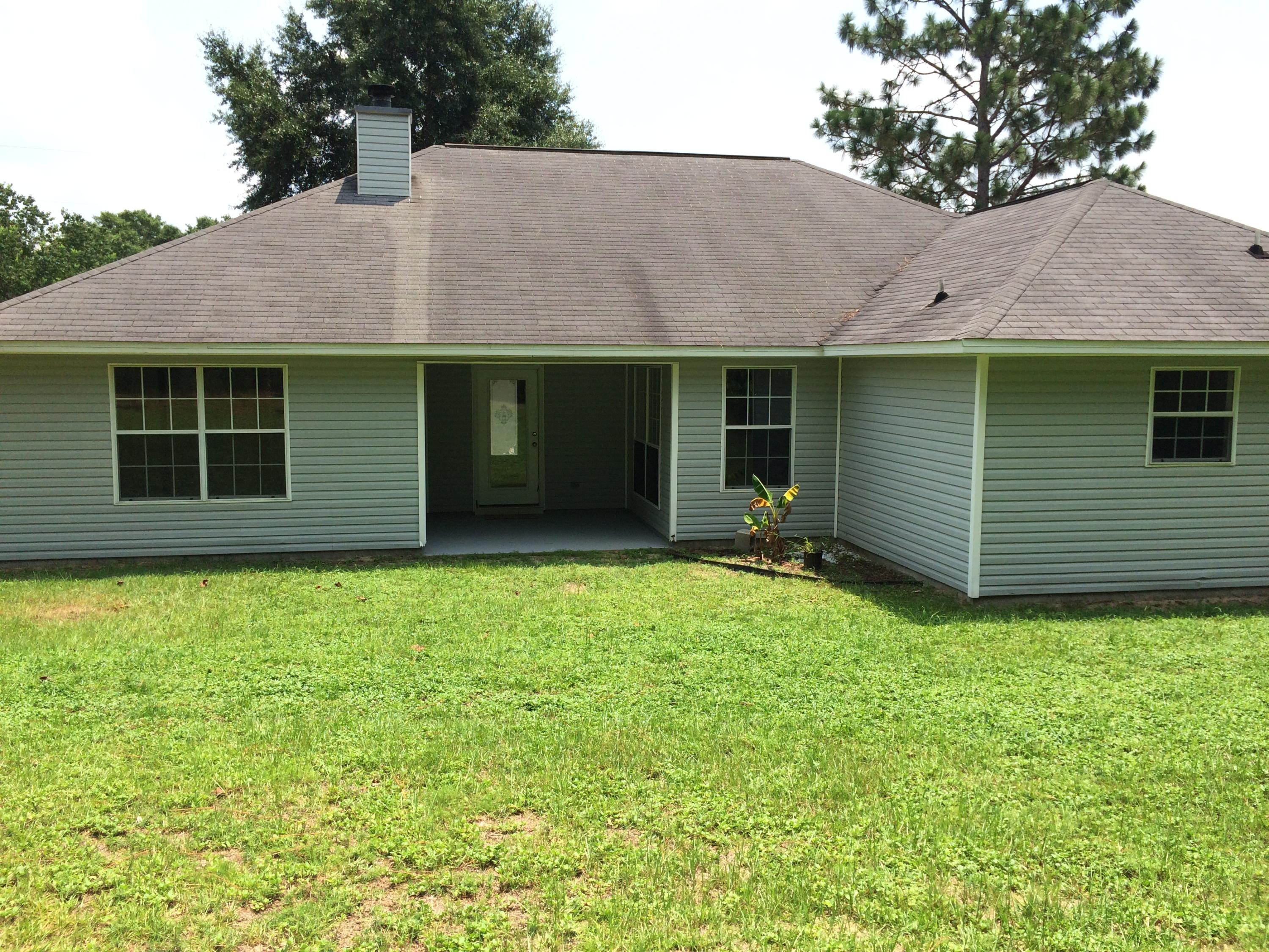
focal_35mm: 29
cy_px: 476
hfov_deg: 61.7
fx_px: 1063
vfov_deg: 48.2
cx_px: 634
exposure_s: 1/1953
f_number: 2.2
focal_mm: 4.15
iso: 32
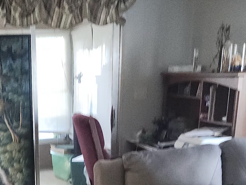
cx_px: 48
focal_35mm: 72
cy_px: 279
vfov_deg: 18.2
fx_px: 512
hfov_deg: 26.5
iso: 1000
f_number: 1.8
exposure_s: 1/120
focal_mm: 5.54
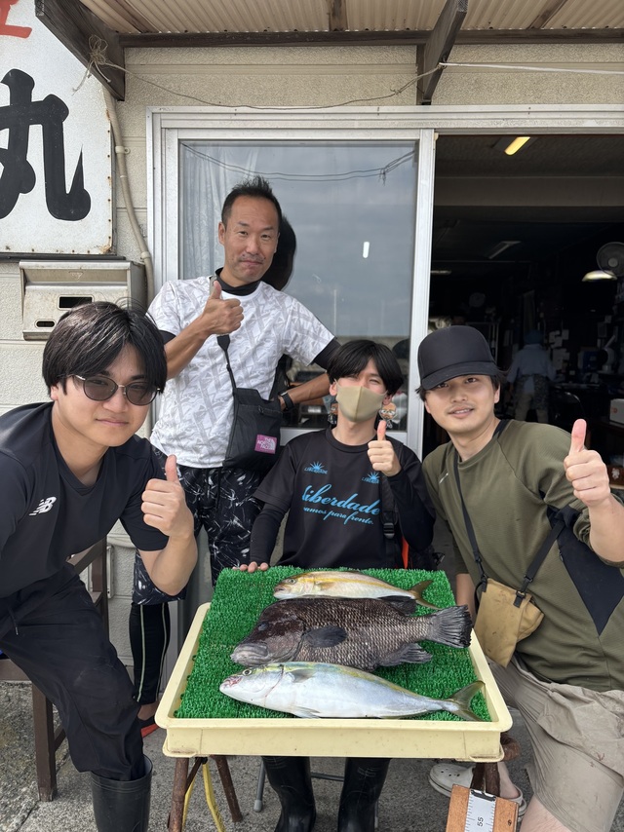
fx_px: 625
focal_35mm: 26
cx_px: 312
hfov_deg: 53.0
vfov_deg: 67.3
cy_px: 416
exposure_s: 1/961
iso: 50
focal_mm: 5.96
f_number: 1.6
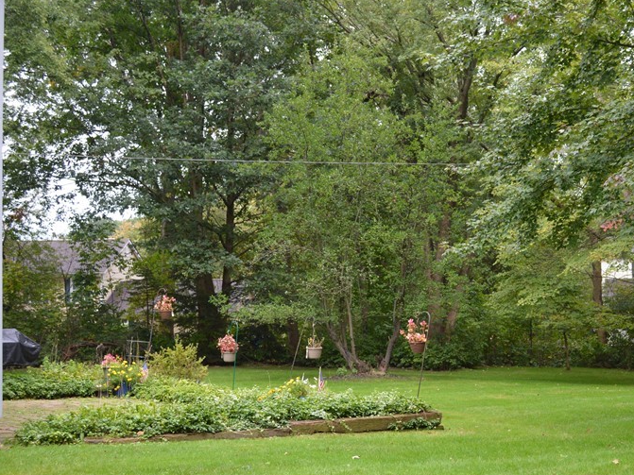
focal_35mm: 56
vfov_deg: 26.1
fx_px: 1025
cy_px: 256
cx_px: 405
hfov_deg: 34.1
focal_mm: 24
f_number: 5.6
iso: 220
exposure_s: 1/125
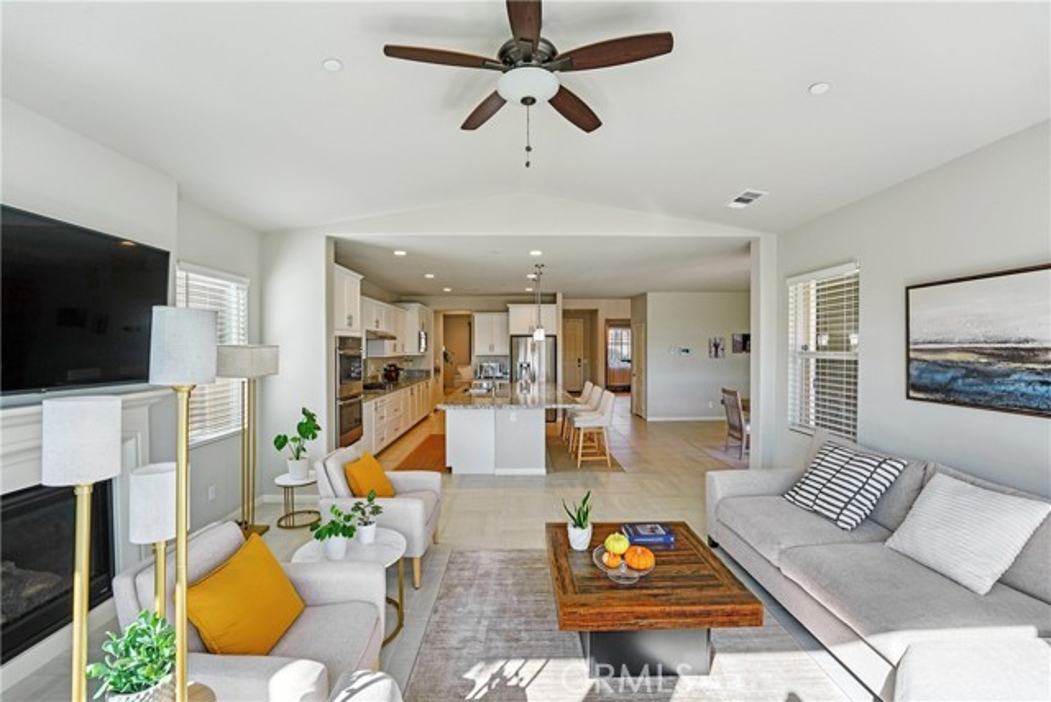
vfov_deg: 81.2
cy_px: 351
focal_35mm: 14
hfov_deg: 104.2
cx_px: 526
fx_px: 409
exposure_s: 1/60
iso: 200
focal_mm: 14
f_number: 8
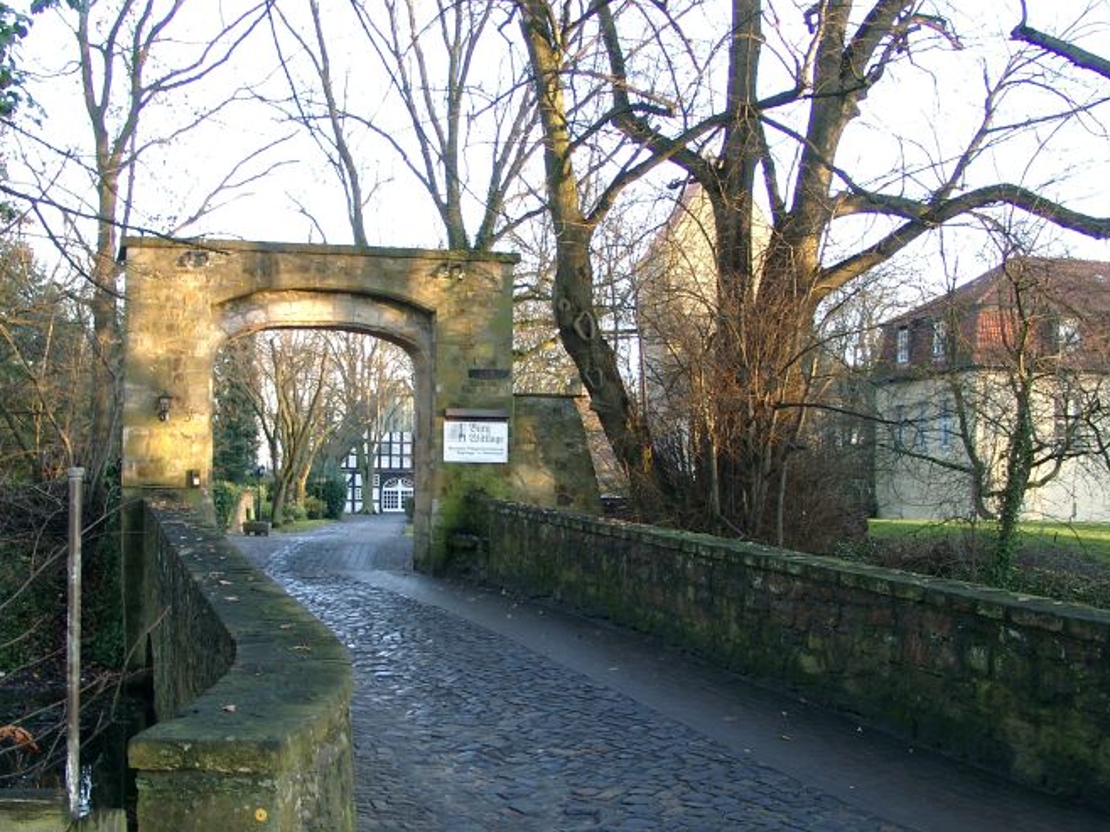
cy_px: 437
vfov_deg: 32.2
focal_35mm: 45
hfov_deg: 42.0
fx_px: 1442
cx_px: 472
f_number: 2.8
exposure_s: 1/36
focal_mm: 7.69
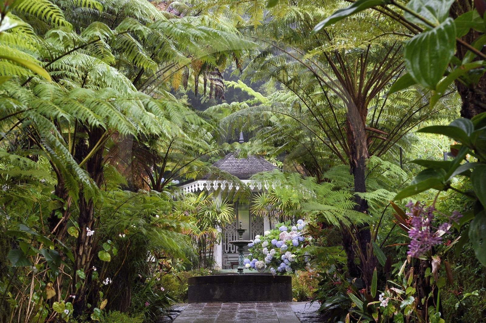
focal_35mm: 62
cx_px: 243
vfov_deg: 21.9
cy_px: 162
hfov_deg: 32.4
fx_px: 837
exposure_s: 1/5
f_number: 10
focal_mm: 62
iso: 1600
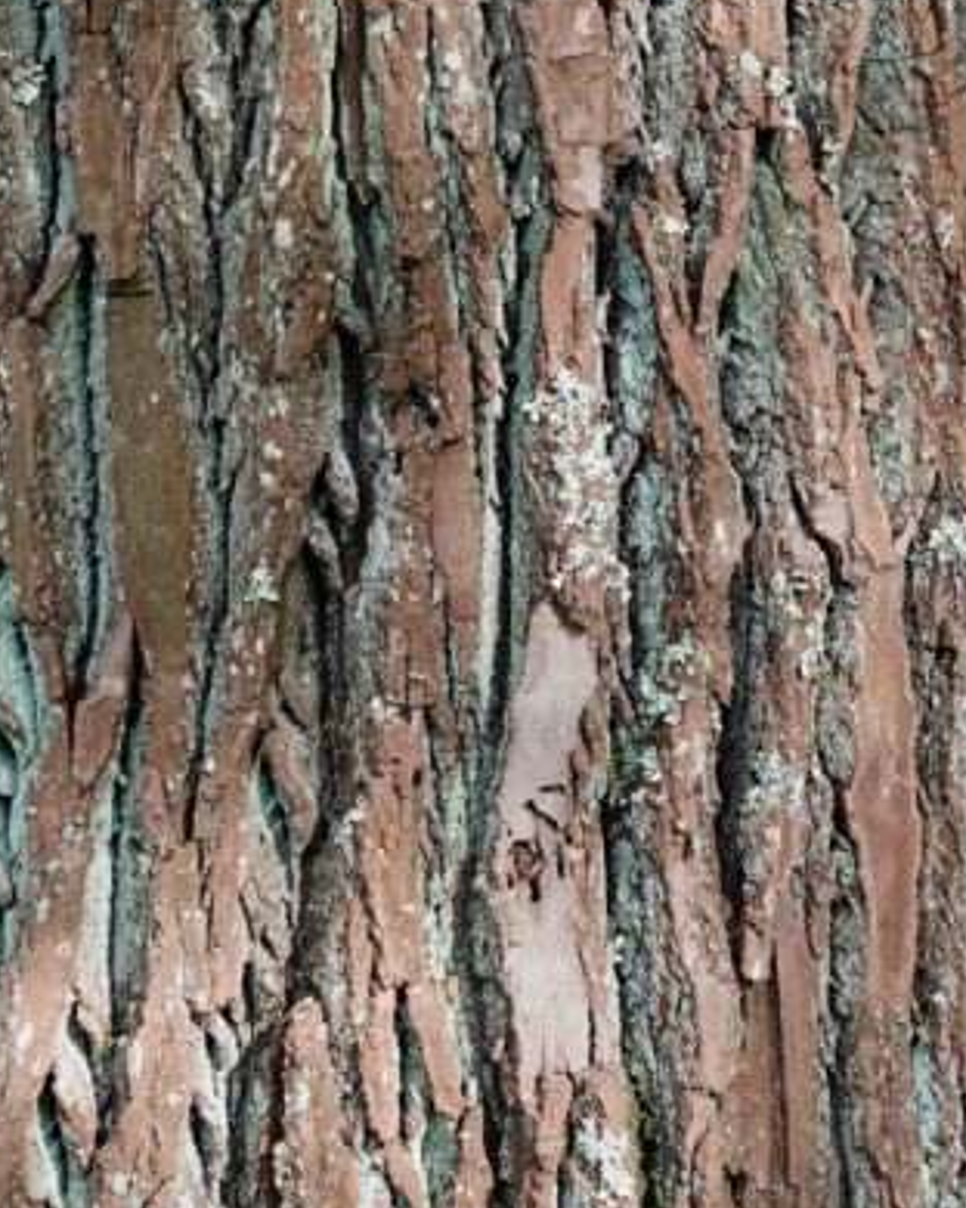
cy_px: 799
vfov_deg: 8.6
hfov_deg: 6.9
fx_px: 8005
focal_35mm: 224
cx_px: 376
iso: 160
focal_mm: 33.51
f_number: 3.5
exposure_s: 1/250
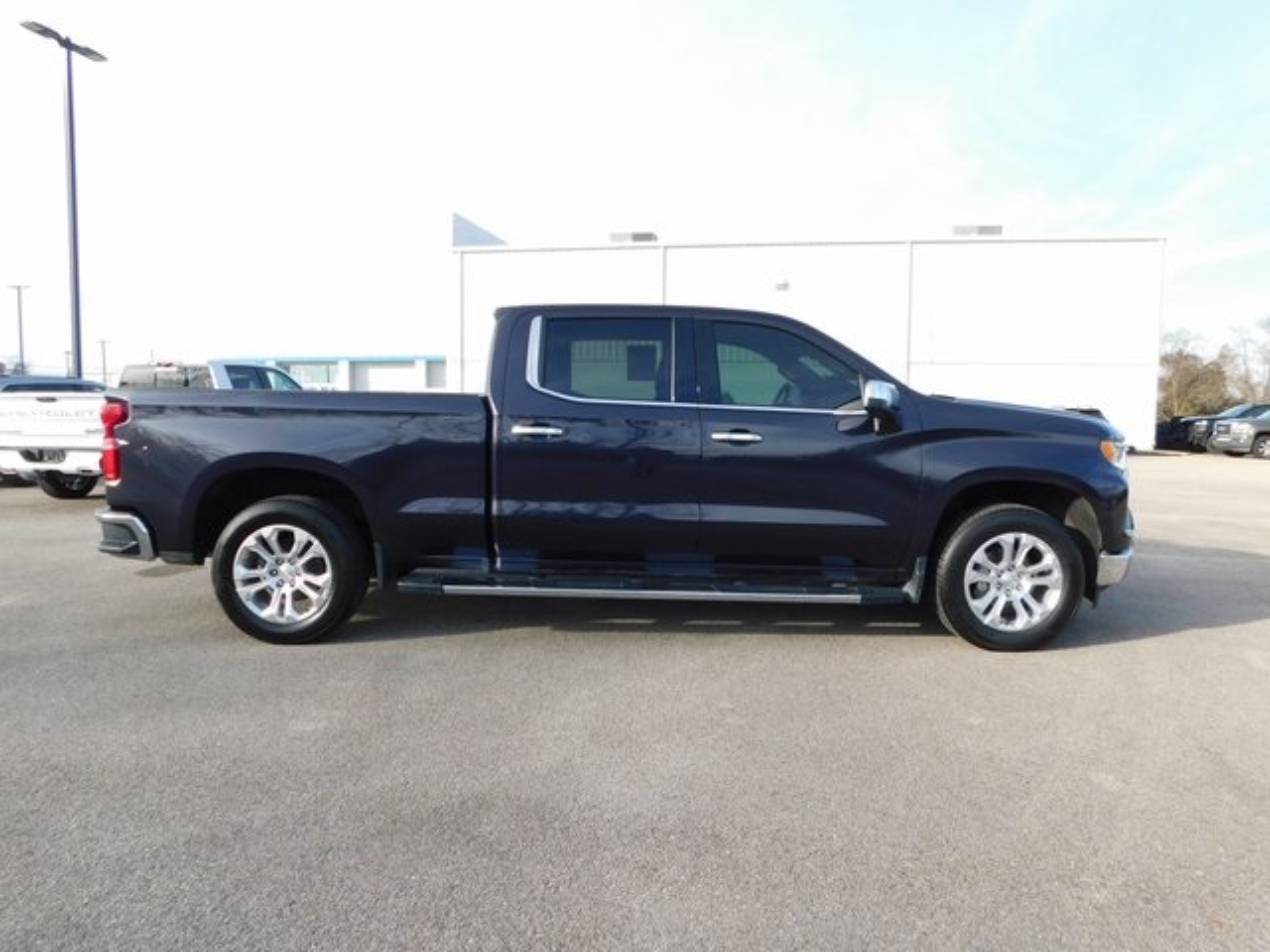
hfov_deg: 73.9
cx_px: 635
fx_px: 844
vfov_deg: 58.9
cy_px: 476
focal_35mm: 23
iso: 125
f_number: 3
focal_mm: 4
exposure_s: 1/500
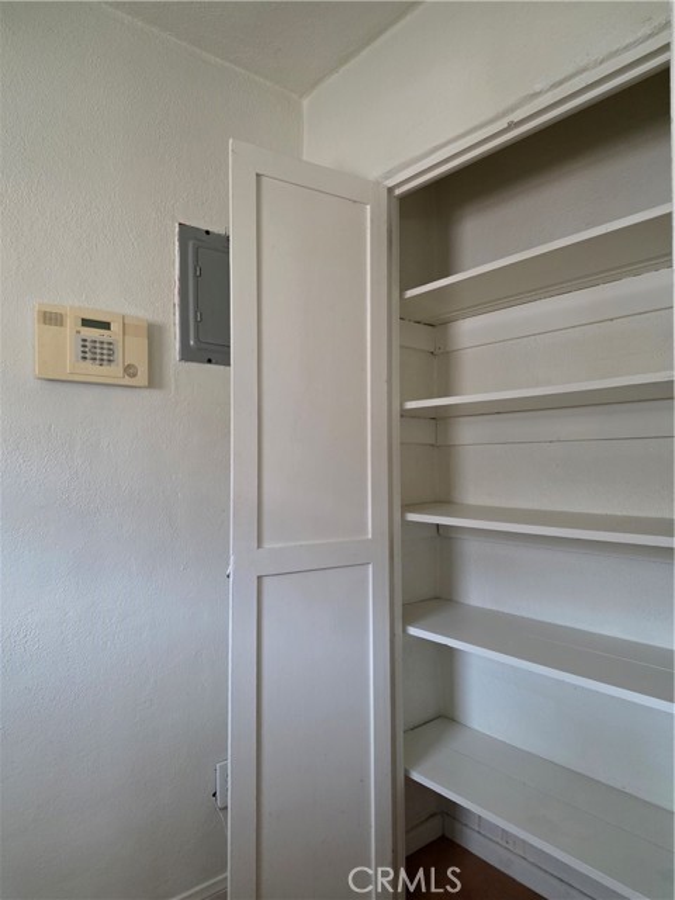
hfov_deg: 58.9
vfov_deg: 73.9
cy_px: 450
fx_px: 598
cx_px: 338
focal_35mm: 23
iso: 1250
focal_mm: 6.25
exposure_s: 1/120
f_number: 1.7
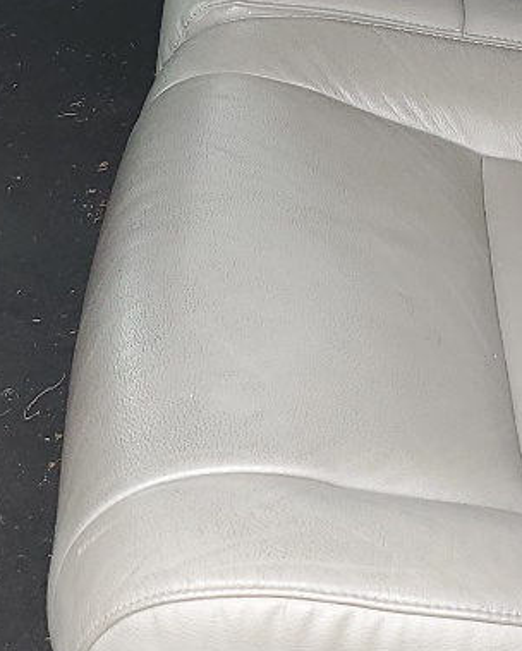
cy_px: -72
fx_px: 2063
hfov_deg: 14.4
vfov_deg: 17.3
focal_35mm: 107
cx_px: 374
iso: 50
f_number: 1.5
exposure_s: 1/217
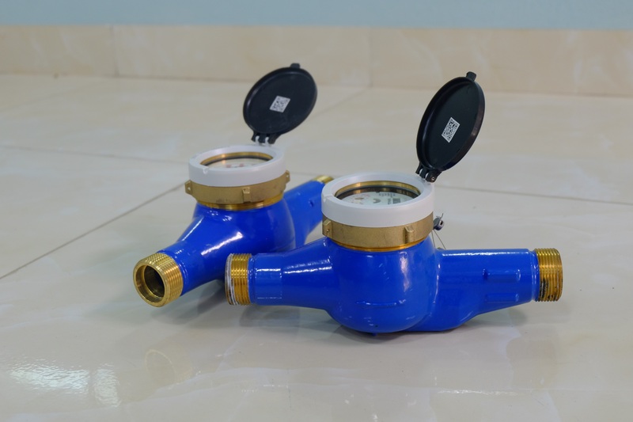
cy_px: 211
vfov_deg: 28.6
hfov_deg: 41.9
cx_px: 316
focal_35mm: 47
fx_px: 826
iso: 640
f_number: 4.7
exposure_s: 1/30
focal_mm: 31
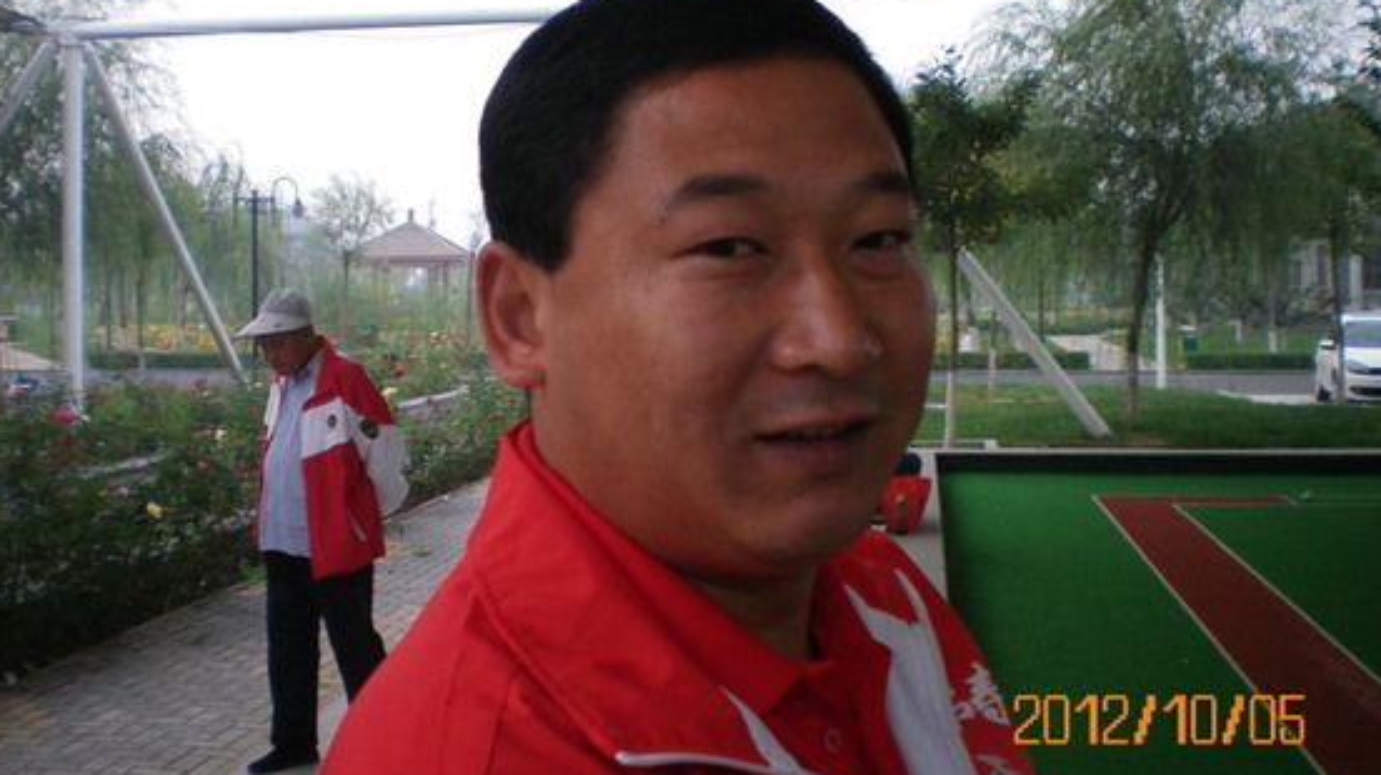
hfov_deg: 45.5
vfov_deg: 26.4
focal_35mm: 45
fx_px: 1647
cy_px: 288
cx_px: 698
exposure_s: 1/100
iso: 64
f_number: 3.1
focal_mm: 6.3
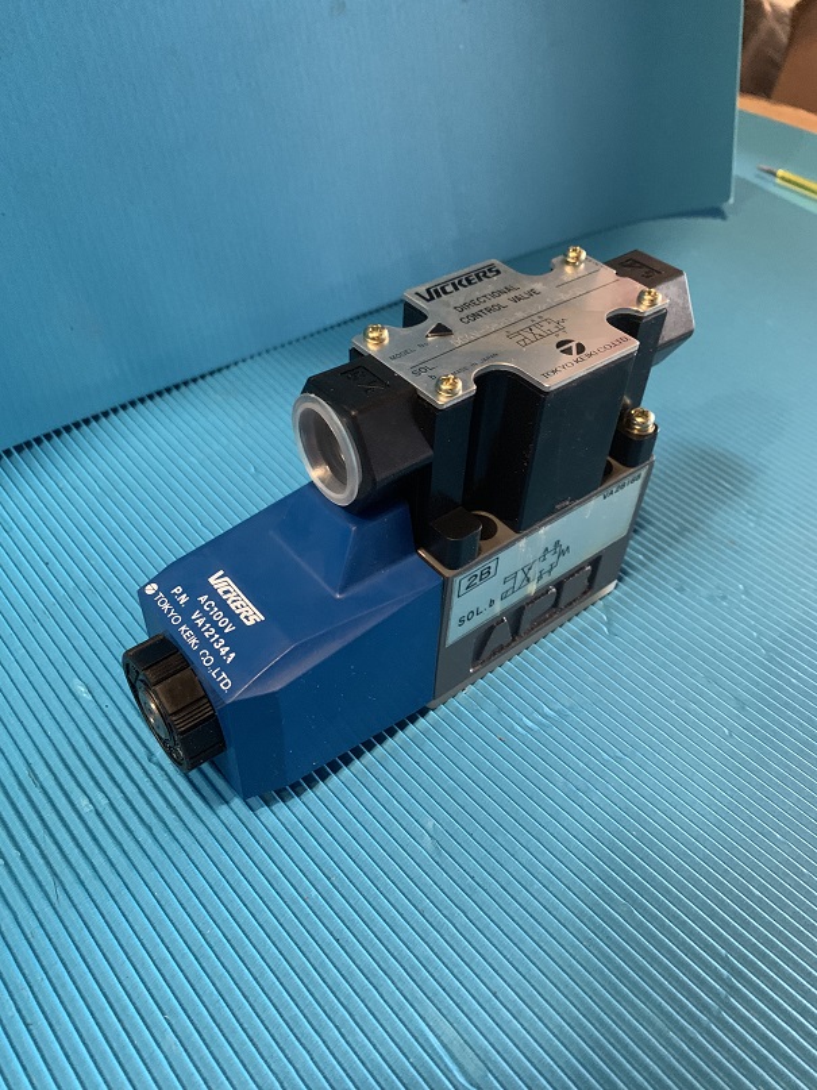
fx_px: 818
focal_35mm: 26
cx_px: 408
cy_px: 545
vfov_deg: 67.3
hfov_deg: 53.1
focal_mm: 4.25
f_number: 1.8
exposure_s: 1/30
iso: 500
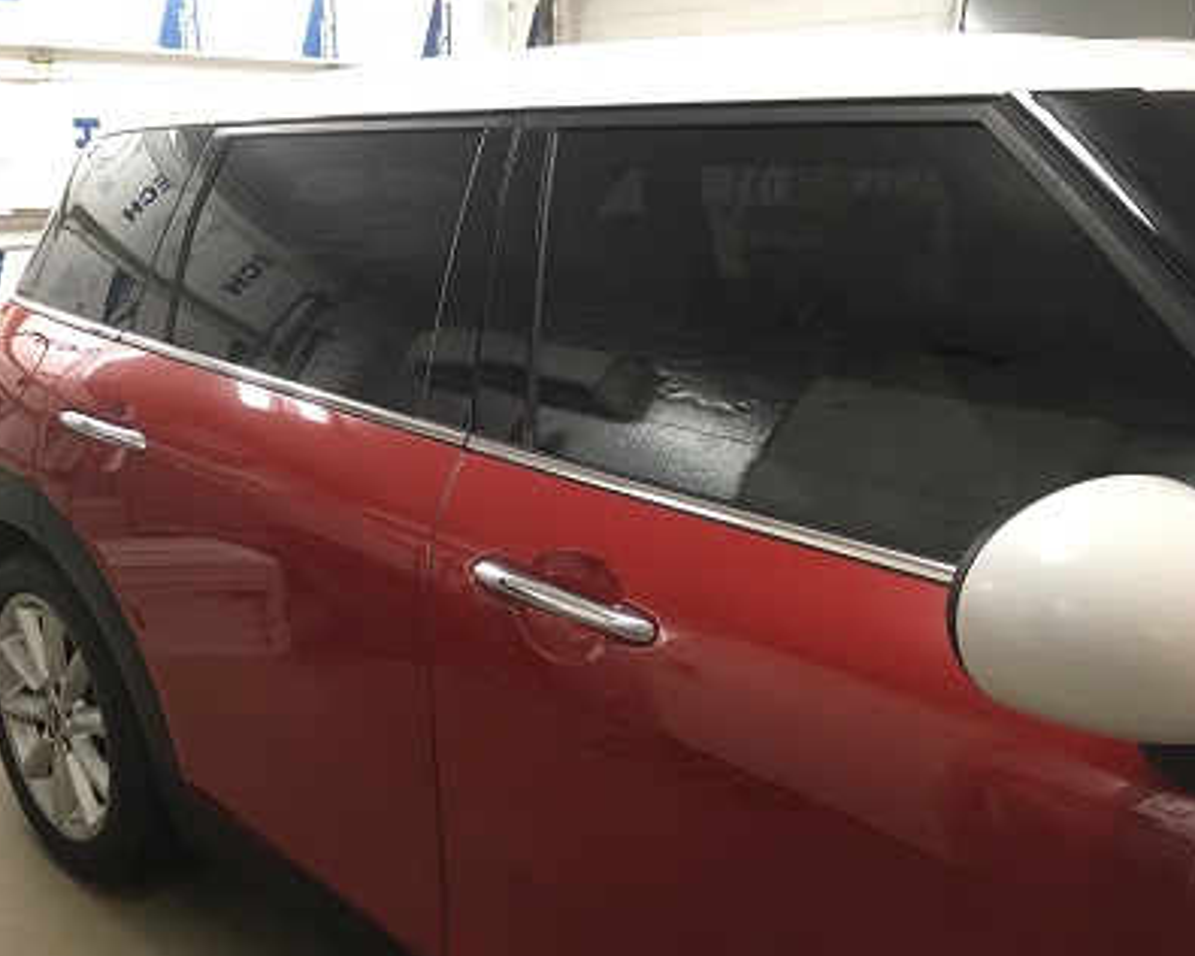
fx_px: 1167
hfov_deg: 54.1
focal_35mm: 33
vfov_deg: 44.5
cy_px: 510
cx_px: 526
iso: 125
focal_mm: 4.15
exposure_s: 1/30
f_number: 2.2
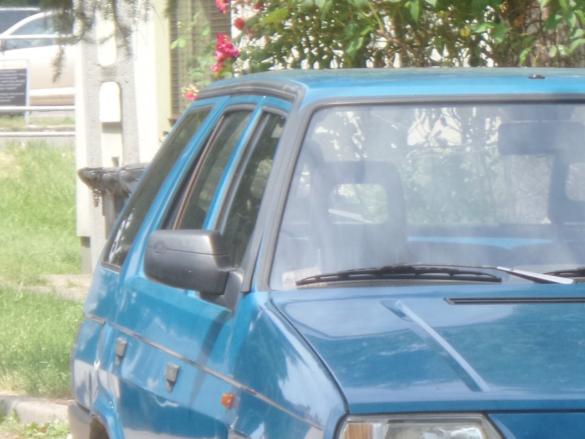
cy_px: 400
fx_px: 8078
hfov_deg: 4.1
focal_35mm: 478
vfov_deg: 3.1
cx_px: 541
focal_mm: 44
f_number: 6.3
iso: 100
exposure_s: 1/125
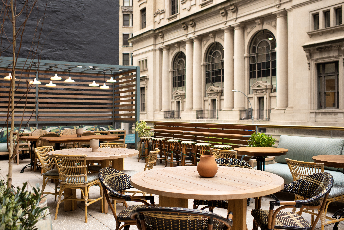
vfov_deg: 37.9
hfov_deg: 54.4
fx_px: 335
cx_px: 172
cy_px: 115
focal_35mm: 35
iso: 200
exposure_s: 1/160
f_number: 4
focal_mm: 35
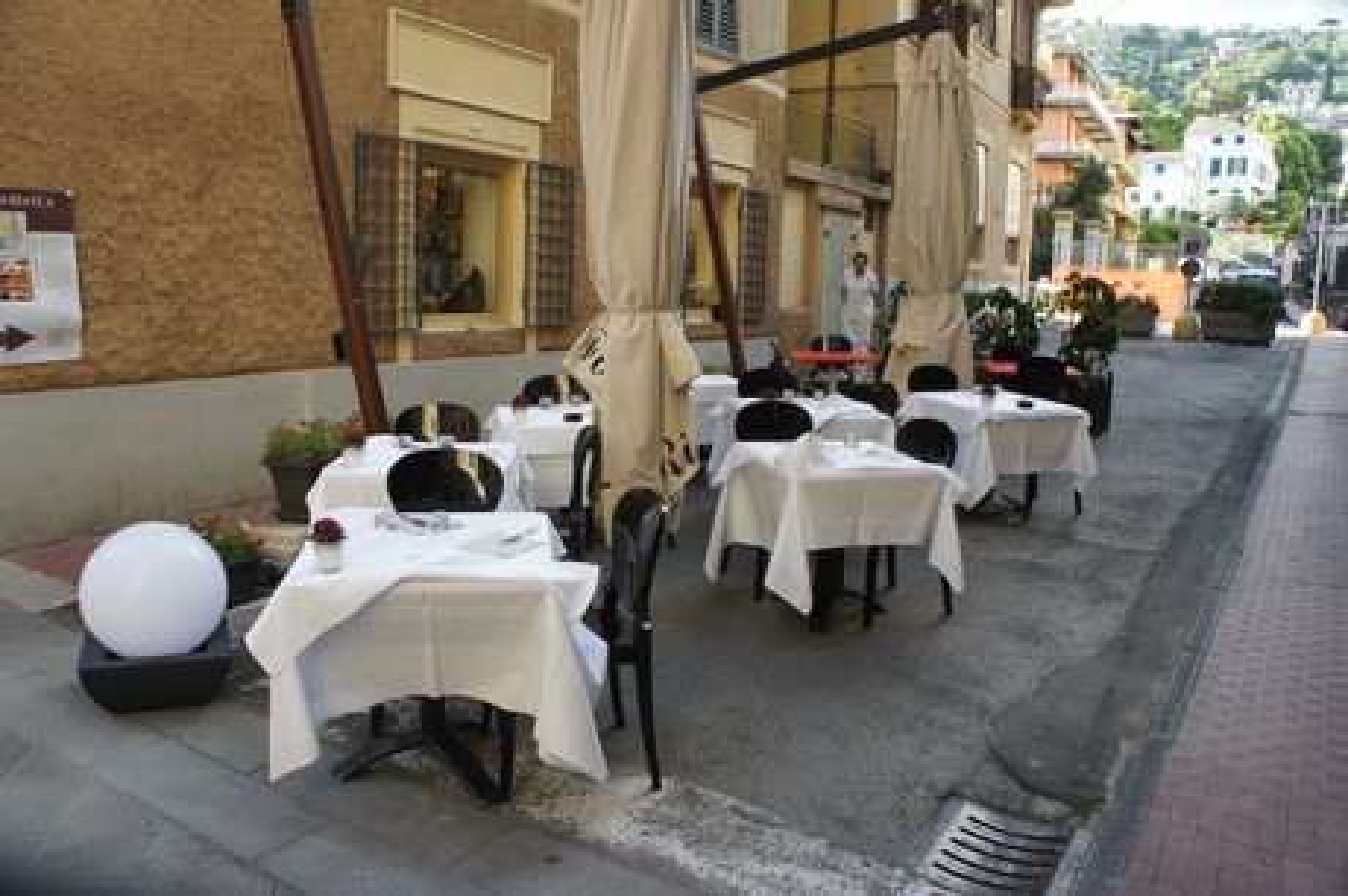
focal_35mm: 27
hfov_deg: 67.4
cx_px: 674
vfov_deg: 47.9
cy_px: 448
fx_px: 1010
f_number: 5.6
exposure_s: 1/200
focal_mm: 18
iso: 500
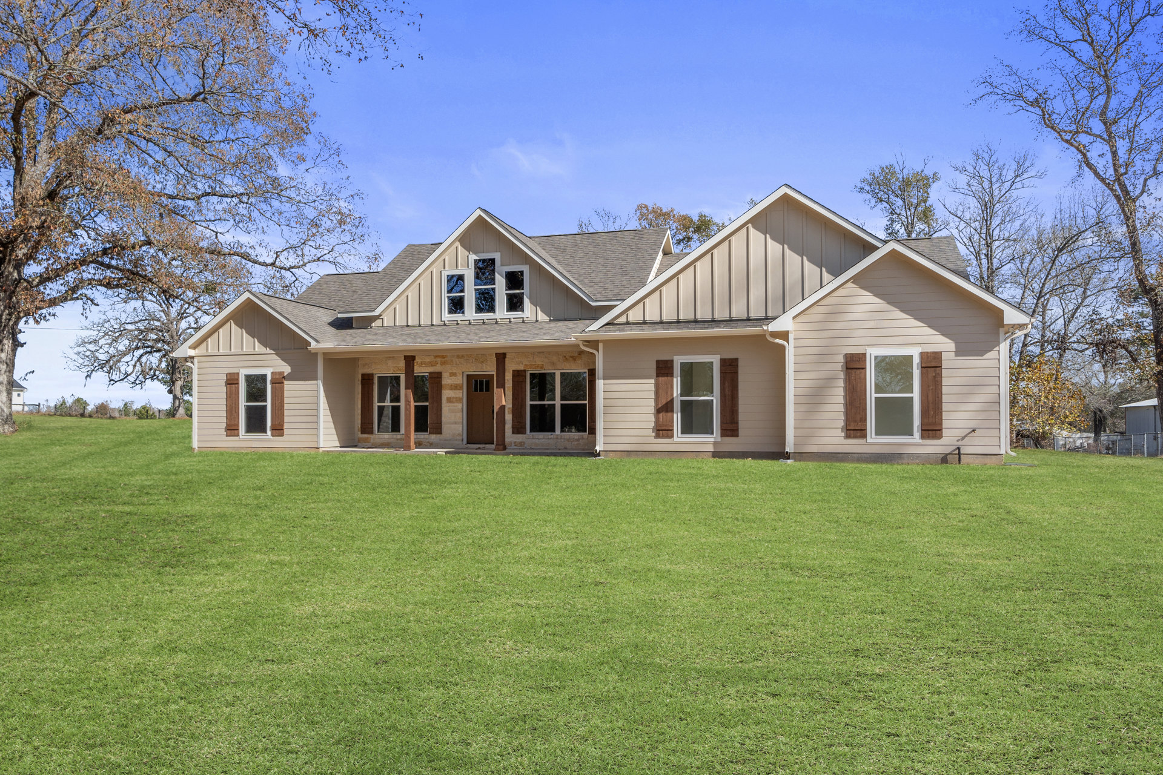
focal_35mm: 24
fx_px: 775
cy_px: 388
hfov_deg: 73.7
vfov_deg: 53.1
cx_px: 582
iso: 100
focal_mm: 16
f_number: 8
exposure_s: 1/400
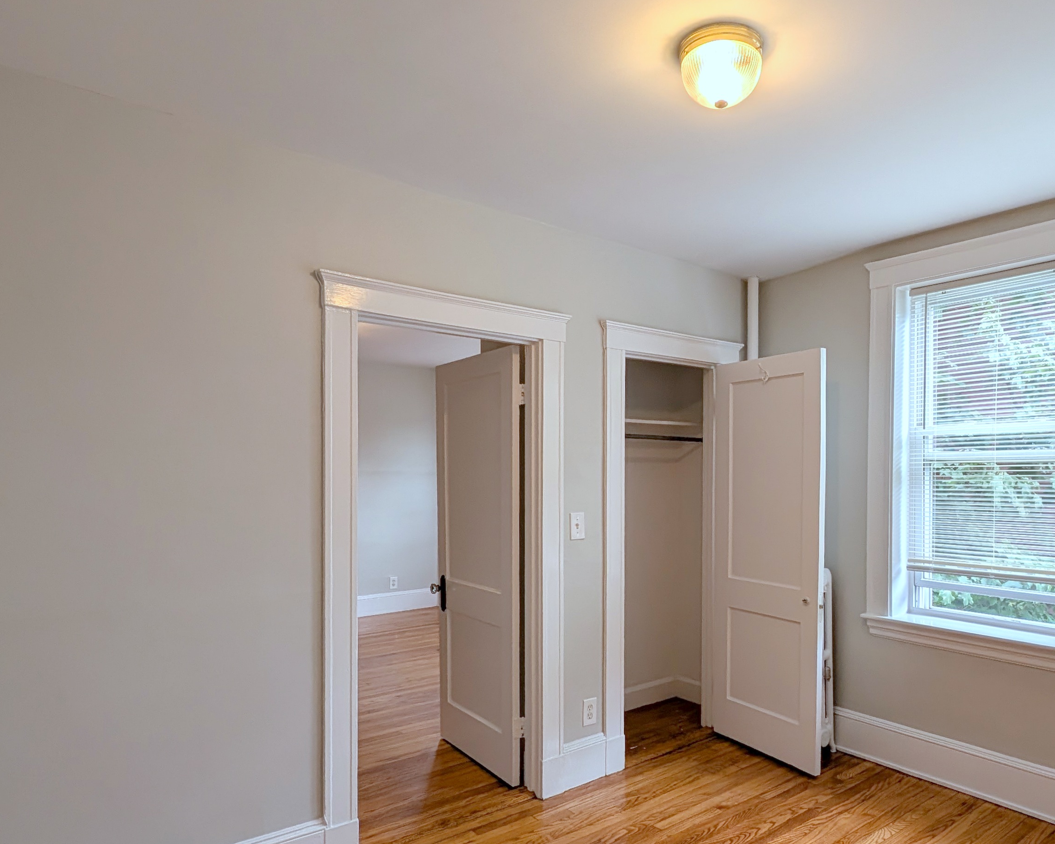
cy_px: 486
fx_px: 656
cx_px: 613
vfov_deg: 65.2
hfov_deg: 77.1
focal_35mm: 21
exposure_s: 1/120
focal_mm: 2.23
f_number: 1.95
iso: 58
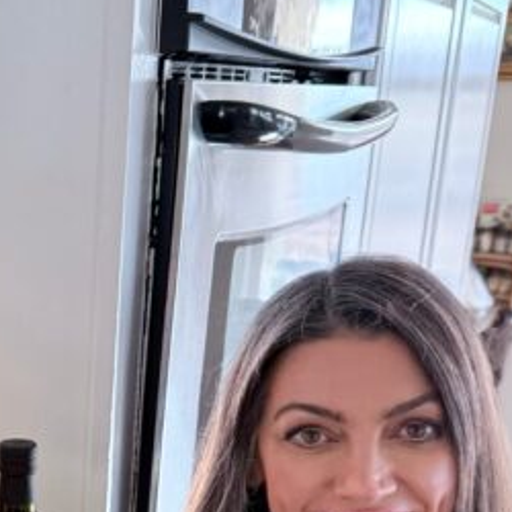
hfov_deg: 23.7
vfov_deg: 24.1
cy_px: 524
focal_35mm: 68
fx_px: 1138
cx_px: -59
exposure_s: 1/125
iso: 125
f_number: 1.78
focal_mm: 6.76
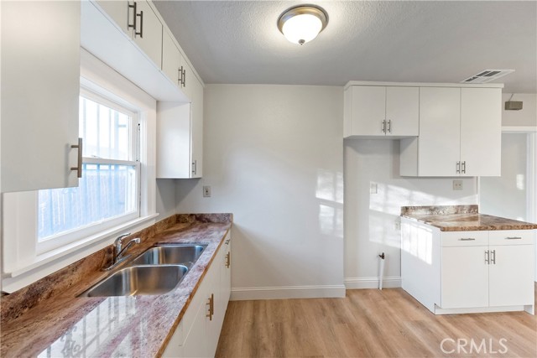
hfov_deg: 104.2
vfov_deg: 81.2
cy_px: 179
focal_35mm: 14
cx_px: 268
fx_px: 209
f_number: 4
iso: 800
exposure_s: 1/160
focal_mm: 14
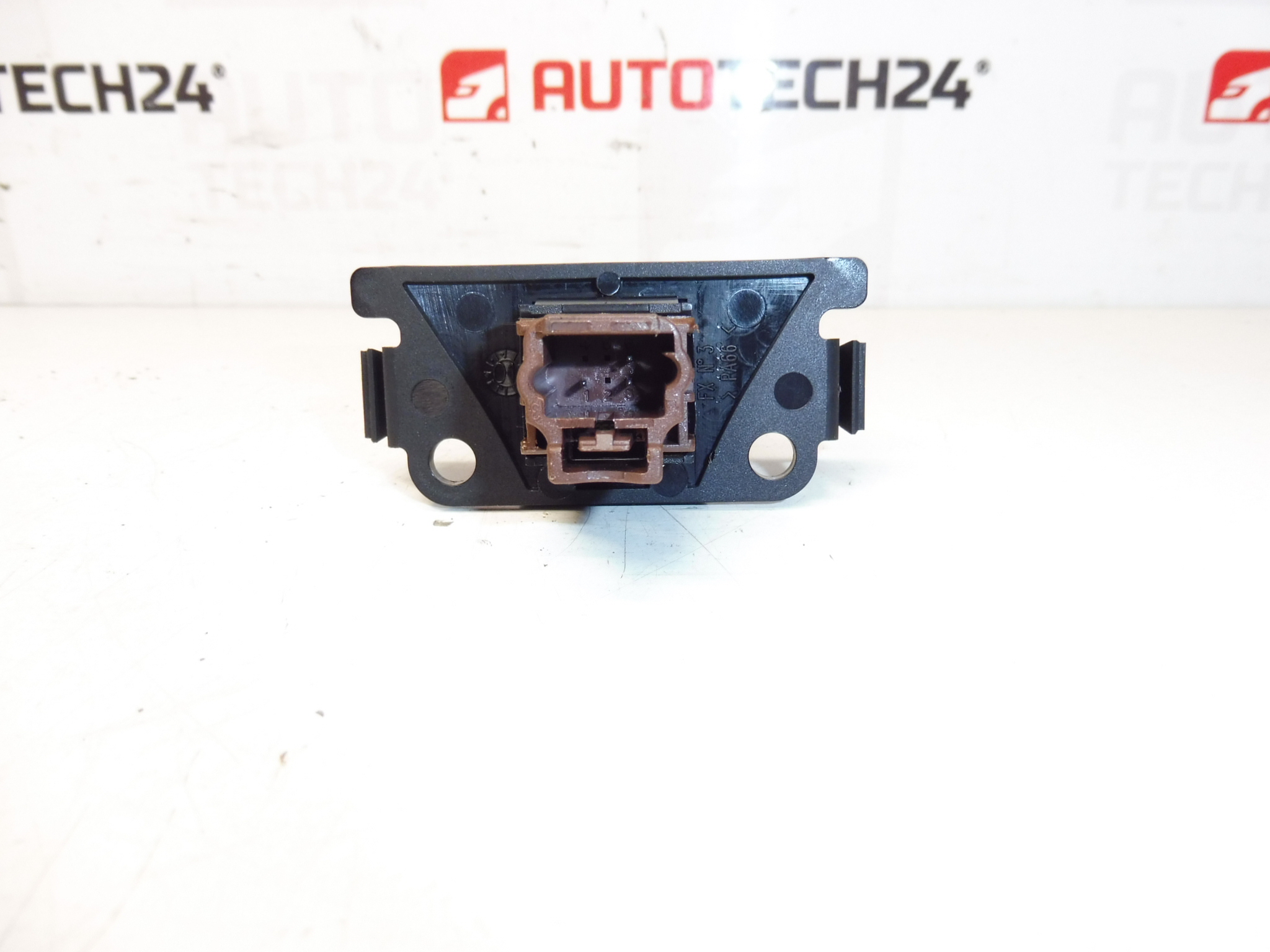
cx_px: 635
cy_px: 476
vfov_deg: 56.8
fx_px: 881
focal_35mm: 24
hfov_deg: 71.6
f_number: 3.5
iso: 200
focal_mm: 4.3
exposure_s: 1/100
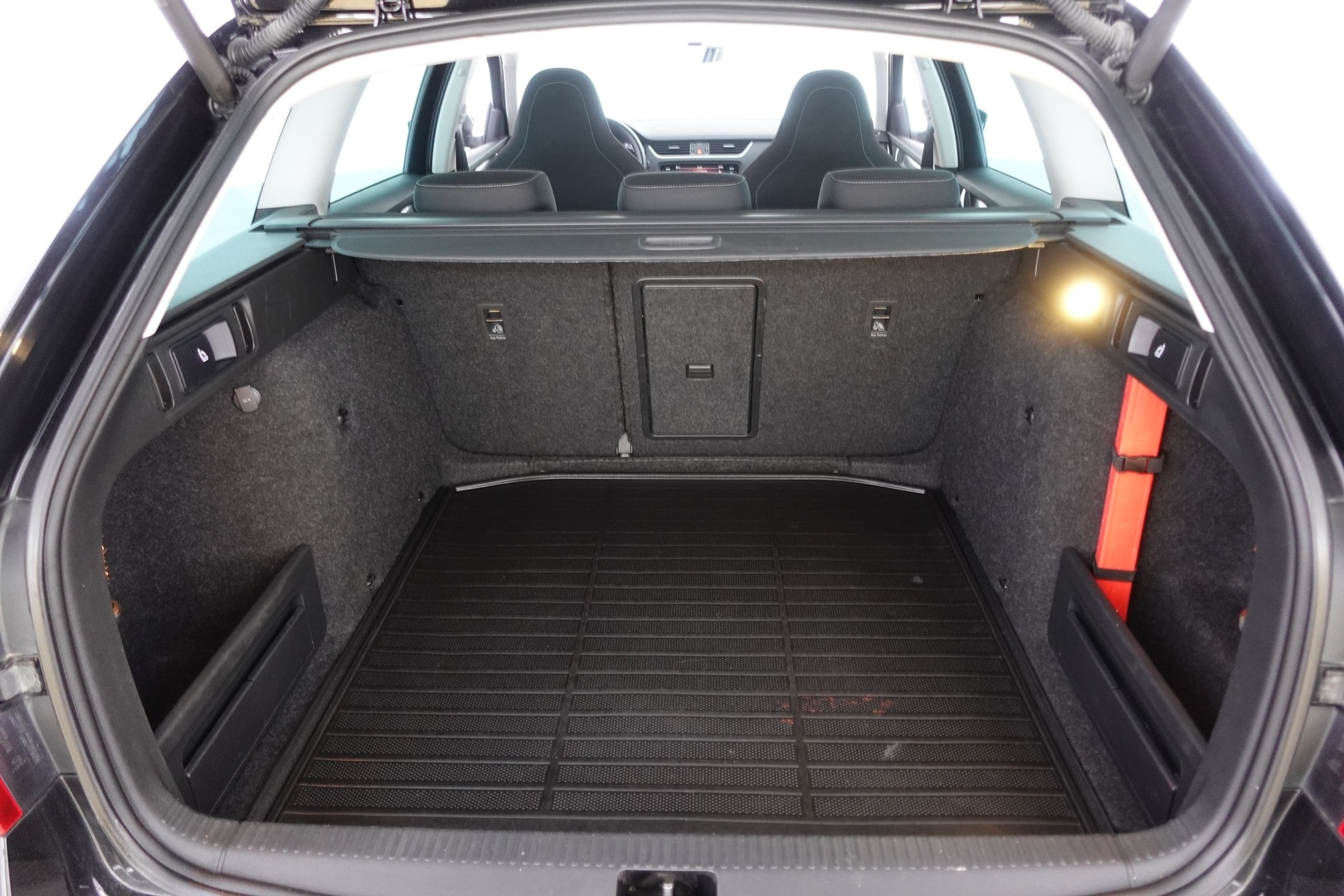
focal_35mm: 24
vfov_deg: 53.1
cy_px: 448
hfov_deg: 73.7
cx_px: 672
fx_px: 896
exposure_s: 1/13
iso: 800
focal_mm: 9.4
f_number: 1.8
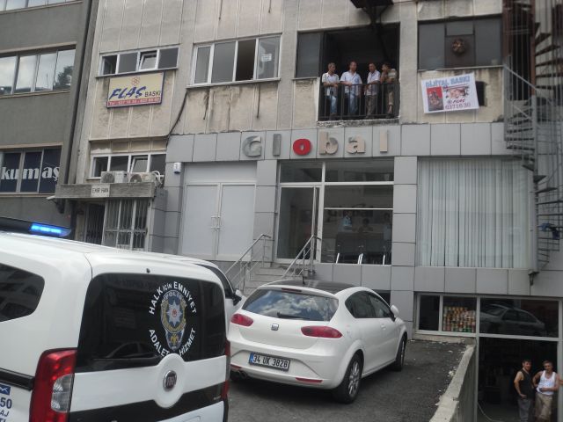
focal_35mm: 34
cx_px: 282
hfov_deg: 54.0
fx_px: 553
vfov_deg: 41.8
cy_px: 211
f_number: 2.8
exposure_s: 1/490
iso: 80
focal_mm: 6
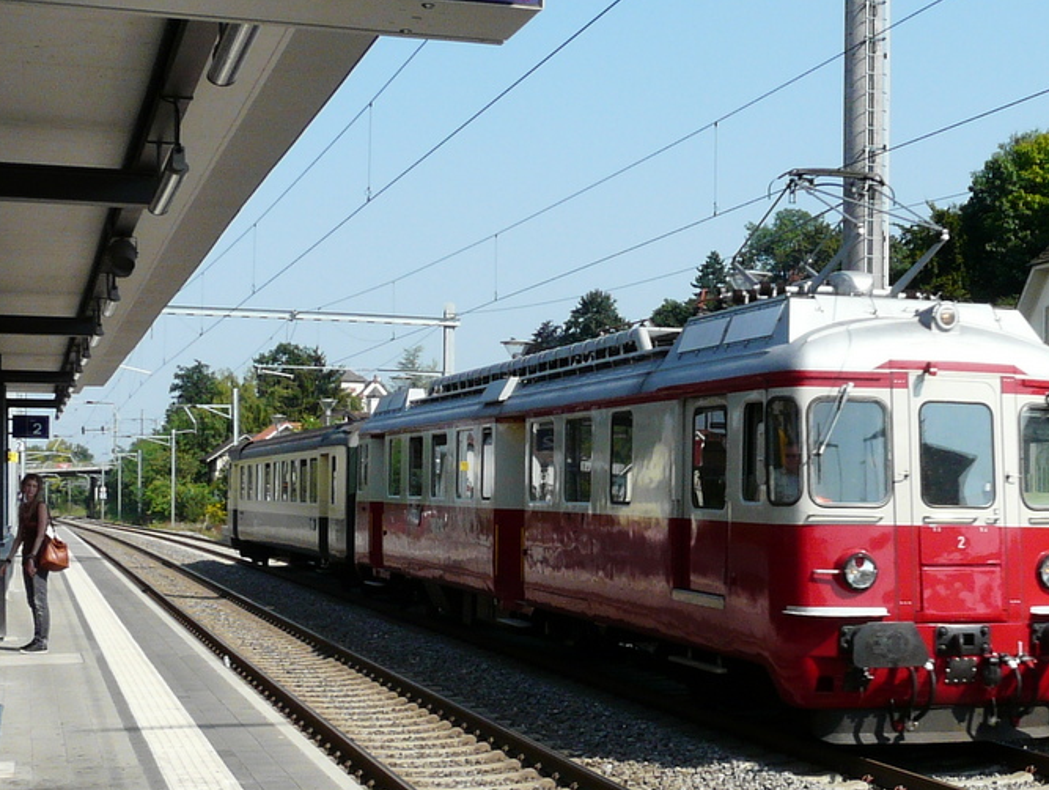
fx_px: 1274
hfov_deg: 44.1
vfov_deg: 34.4
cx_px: 700
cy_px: 371
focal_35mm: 42
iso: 100
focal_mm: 4.6
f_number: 5.6
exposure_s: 1/320
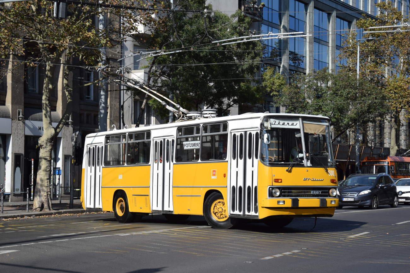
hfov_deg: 28.1
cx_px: 205
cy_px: 136
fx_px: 820
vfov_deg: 18.9
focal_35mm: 72
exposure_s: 1/1000
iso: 200
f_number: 6.3
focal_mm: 48
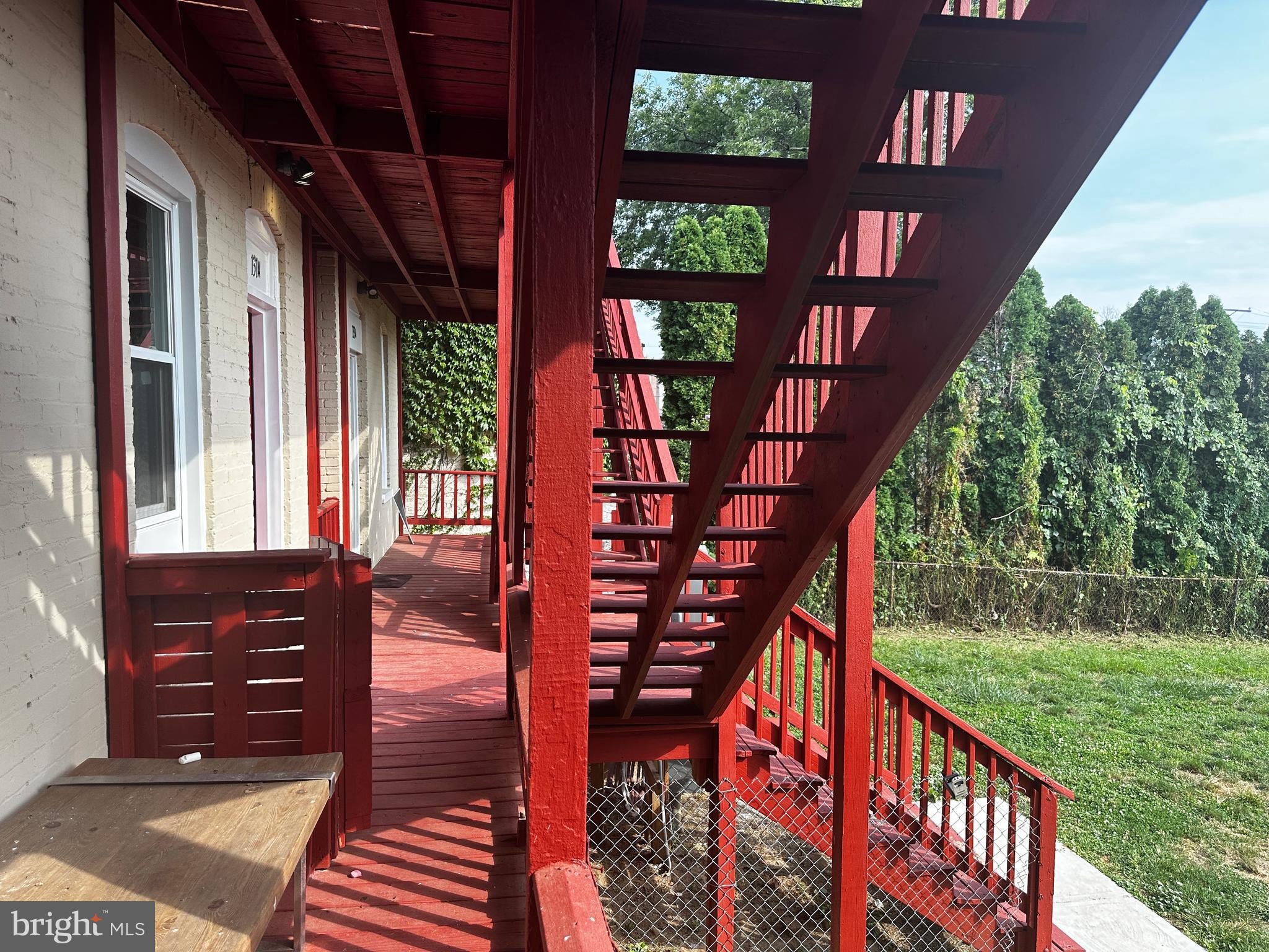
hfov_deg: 71.6
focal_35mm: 24
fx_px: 880
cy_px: 476
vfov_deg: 56.8
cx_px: 634
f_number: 1.78
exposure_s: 1/745
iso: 80
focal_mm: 6.86
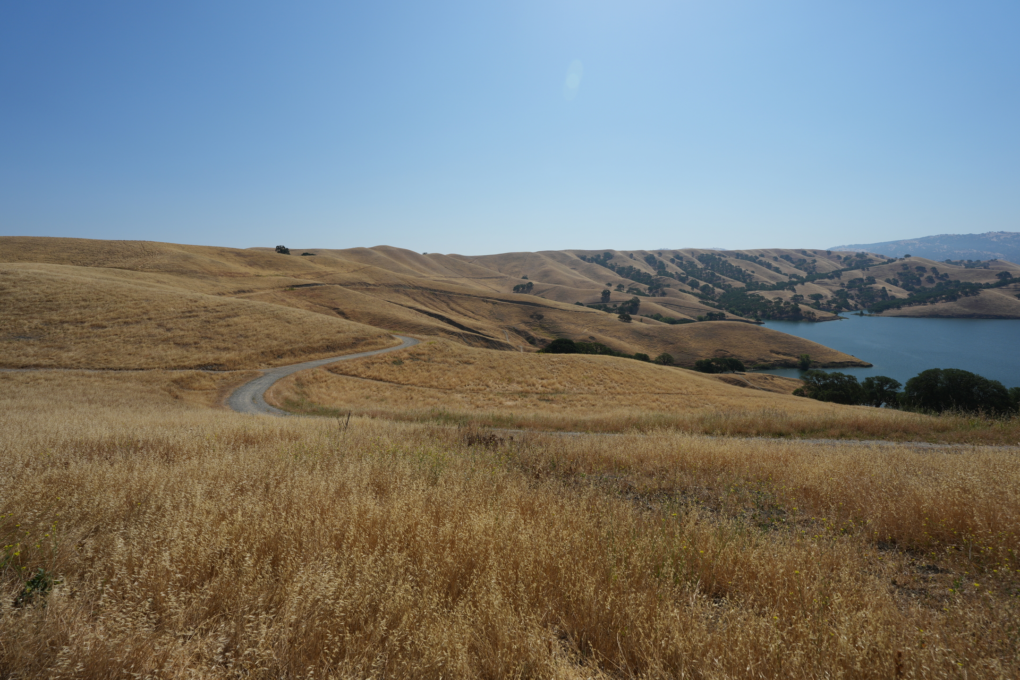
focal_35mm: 16
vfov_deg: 73.7
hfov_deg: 96.7
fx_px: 453
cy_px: 340
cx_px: 510
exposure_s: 1/800
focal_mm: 16
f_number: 7.1
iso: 100
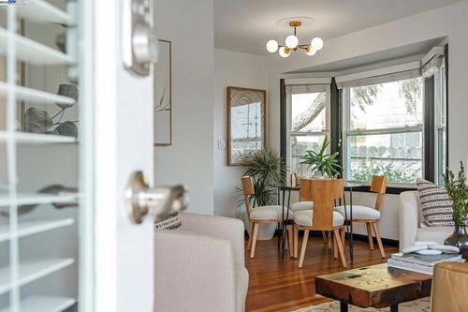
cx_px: 234
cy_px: 156
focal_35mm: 36
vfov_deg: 36.8
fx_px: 468
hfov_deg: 53.1
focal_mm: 36
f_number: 5.6
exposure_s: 1/125
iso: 800
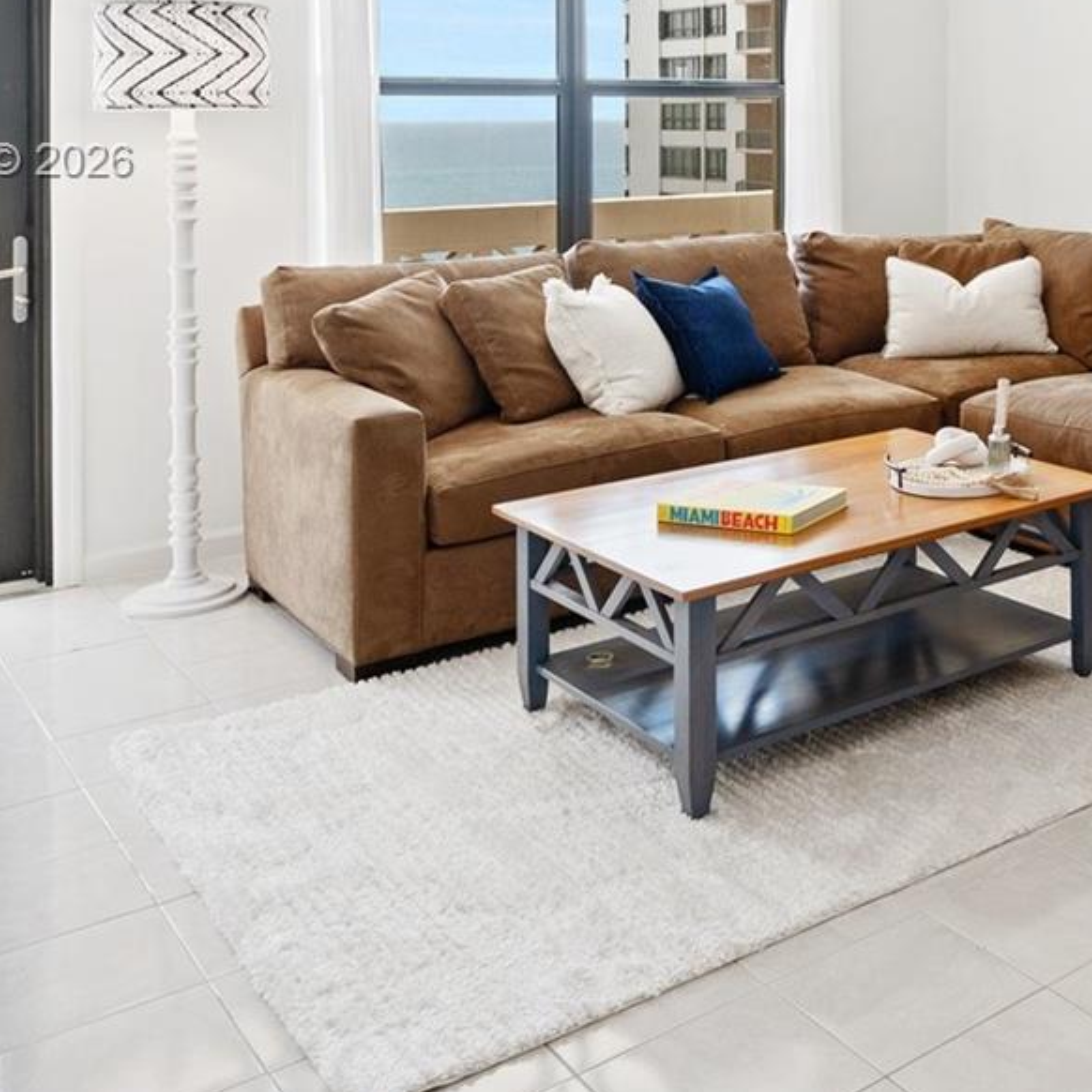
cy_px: 164
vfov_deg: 38.0
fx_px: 1499
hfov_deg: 36.6
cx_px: 1049
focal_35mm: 42
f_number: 8
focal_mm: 18
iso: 200
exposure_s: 1/10
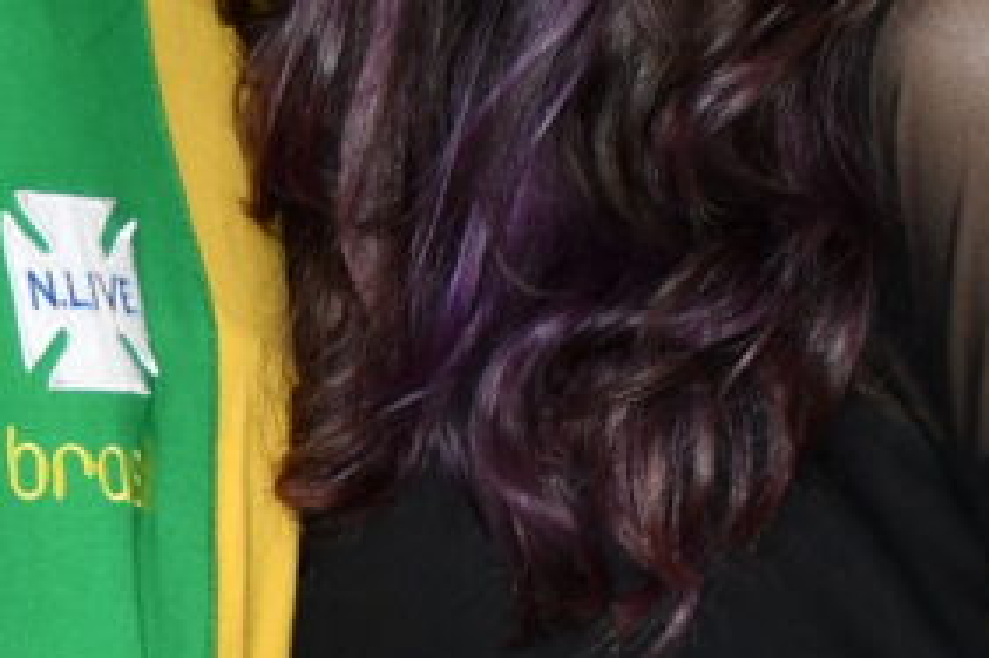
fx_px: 13508
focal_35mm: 492
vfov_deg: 2.8
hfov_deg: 4.2
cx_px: -873
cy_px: 507
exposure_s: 1/250
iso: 125
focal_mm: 48
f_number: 4.5
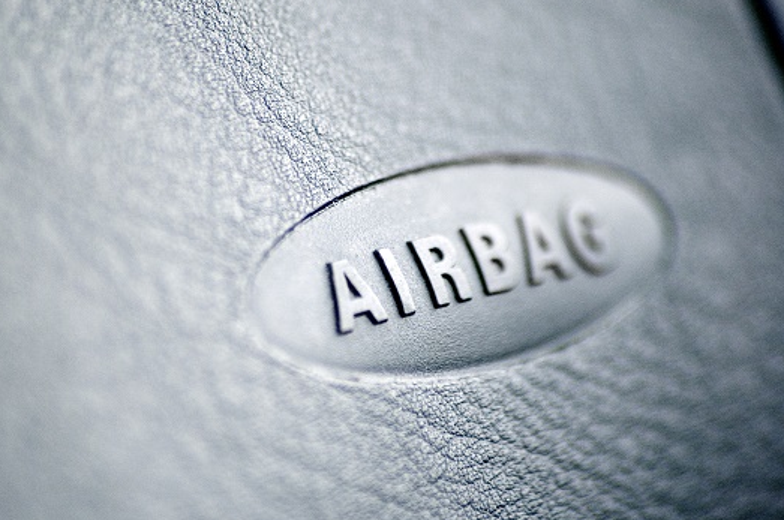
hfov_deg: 5.4
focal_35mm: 383
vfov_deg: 3.6
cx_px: 342
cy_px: 265
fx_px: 8320
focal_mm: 195
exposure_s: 1/80
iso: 400
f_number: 5
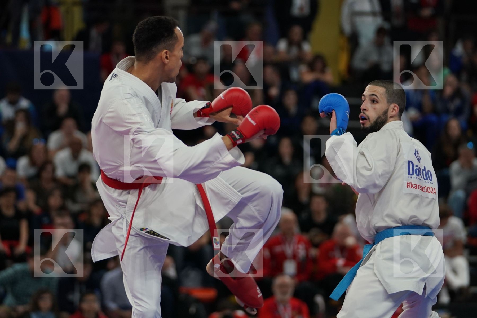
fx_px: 2676
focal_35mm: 202
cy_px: 159
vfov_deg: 6.8
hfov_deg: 10.2
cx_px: 238
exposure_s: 1/1000
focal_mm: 135
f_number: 2.8
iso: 1250
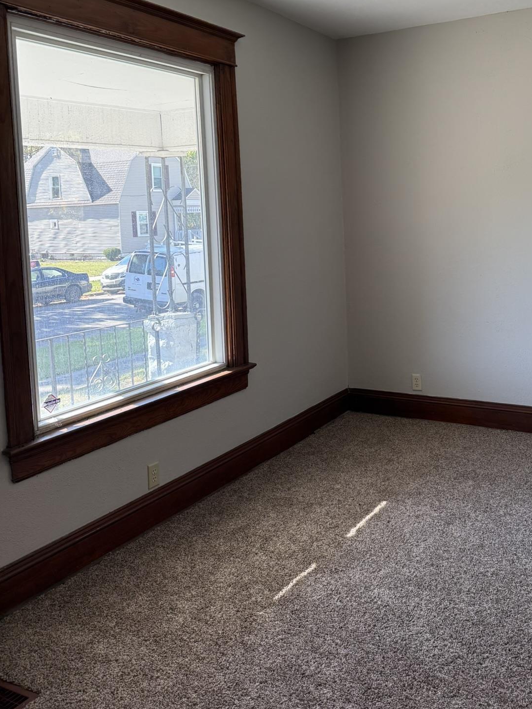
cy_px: 262
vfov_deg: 53.3
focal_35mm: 34
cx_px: 374
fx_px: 697
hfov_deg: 41.0
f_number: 1.78
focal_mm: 6.76
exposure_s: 1/243
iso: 125
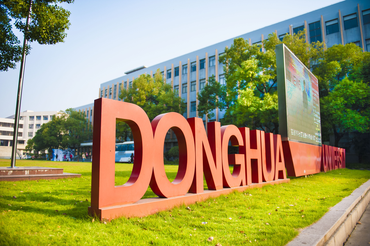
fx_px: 247
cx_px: 185
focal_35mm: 24
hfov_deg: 73.8
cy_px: 123
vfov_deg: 53.1
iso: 800
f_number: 2.8
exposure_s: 1/6400
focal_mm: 24
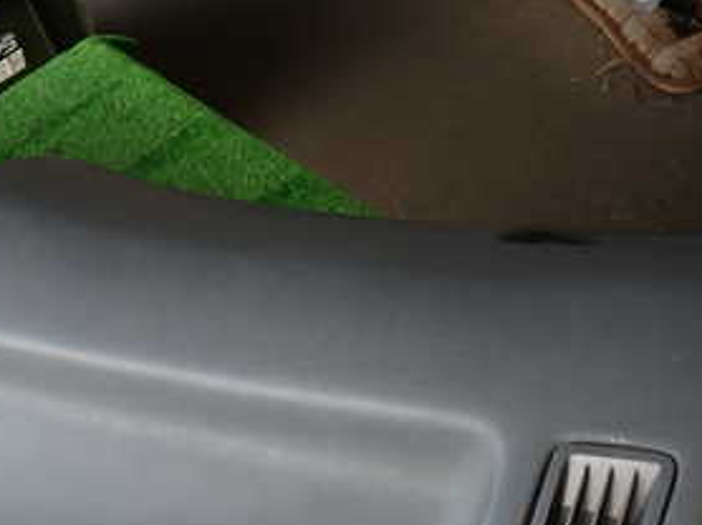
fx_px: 1094
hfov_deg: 34.2
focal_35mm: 54
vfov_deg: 26.2
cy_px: 464
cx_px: 116
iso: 100
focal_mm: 4.5
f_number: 2
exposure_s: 1/80
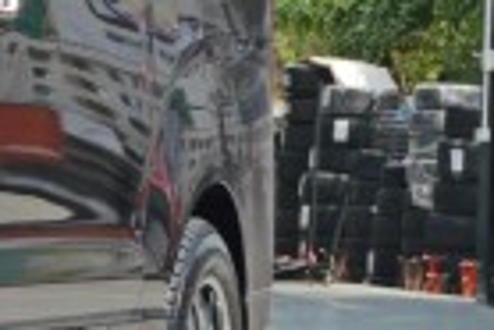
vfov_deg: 4.8
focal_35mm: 285
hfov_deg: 7.1
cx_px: -320
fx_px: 3911
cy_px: 332
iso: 1600
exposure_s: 1/800
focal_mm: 55
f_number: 14
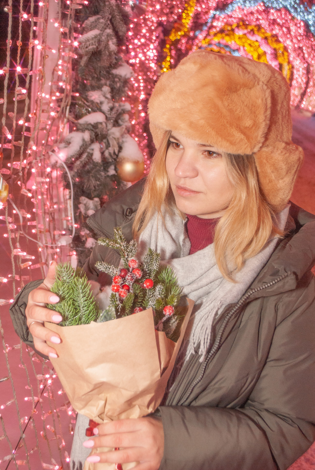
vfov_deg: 43.6
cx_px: 158
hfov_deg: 29.9
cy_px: 235
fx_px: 589
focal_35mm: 45
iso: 400
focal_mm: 30
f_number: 5
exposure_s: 1/125
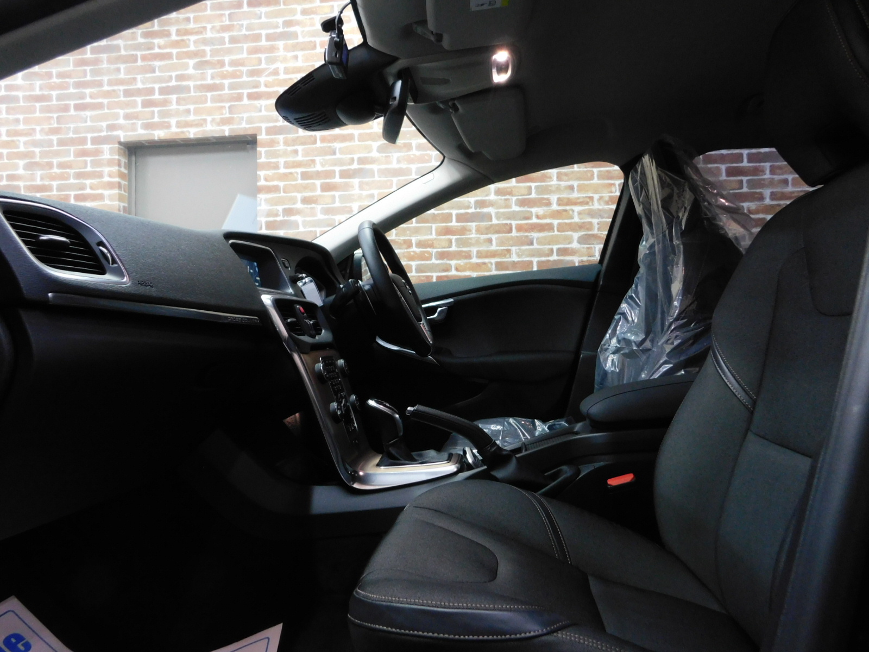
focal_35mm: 24
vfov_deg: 56.8
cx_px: 434
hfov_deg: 71.6
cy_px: 326
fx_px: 602
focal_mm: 4.1
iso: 400
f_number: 3
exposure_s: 1/20
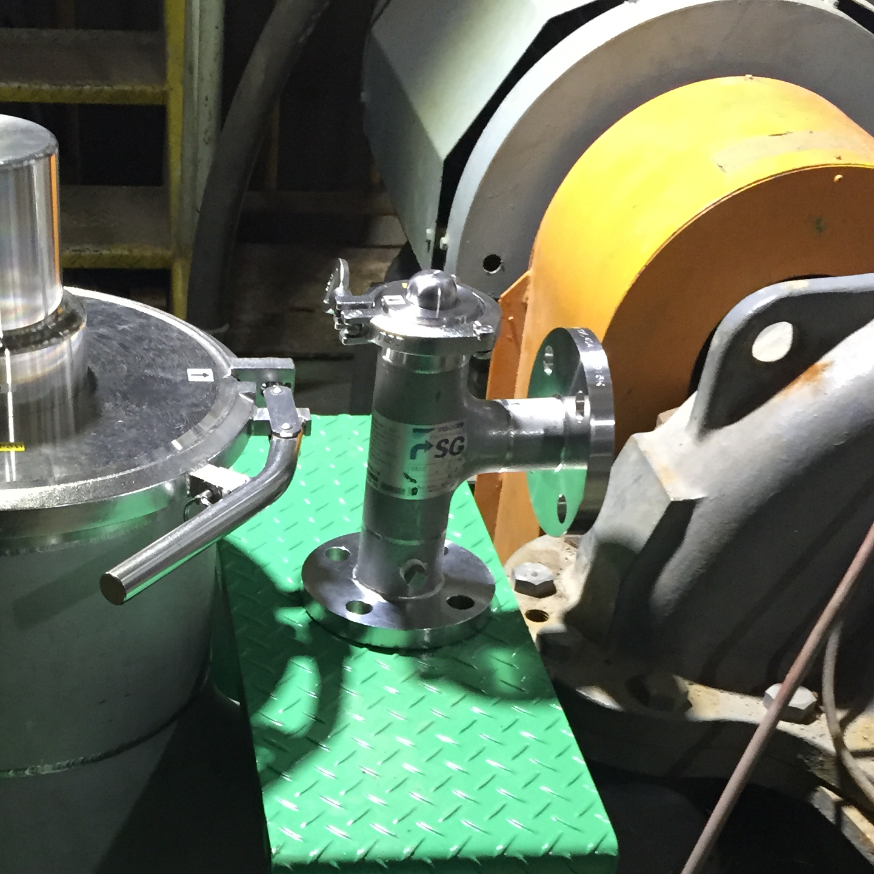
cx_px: 232
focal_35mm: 58
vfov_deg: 28.2
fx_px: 1657
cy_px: 822
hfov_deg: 29.2
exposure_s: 1/30
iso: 160
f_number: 2.2
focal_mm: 4.15
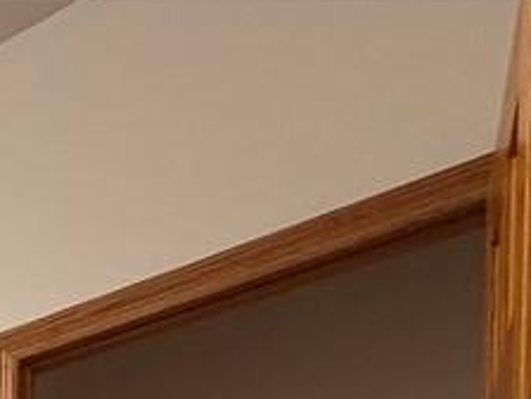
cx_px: -652
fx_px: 982
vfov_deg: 15.5
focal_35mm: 64
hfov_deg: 16.7
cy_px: 900
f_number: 2.2
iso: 250
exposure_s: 1/60
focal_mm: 2.22
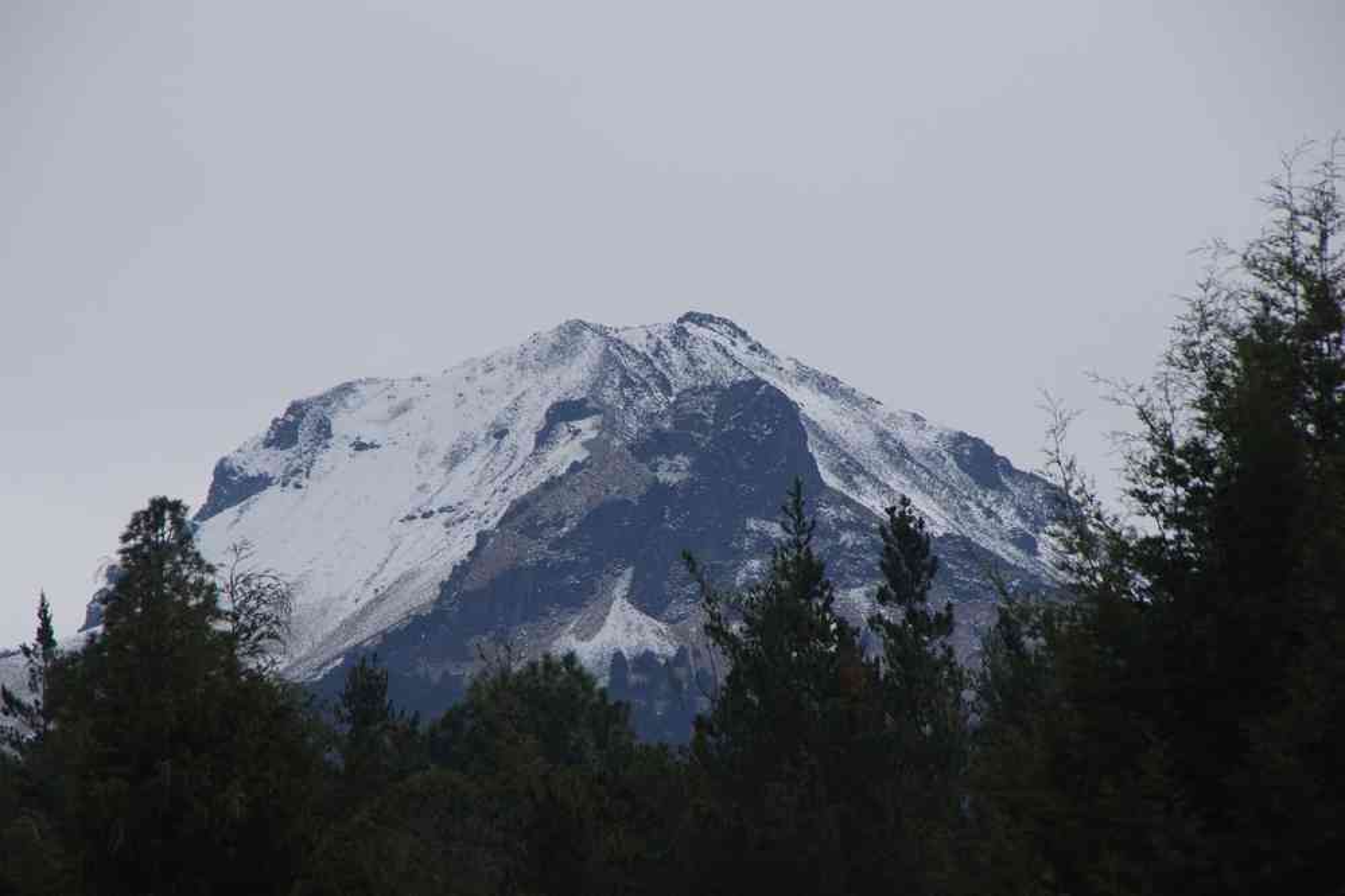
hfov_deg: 8.1
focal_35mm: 255
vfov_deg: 5.4
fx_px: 9526
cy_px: 448
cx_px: 672
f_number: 11
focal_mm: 170
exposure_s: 1/200
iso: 200
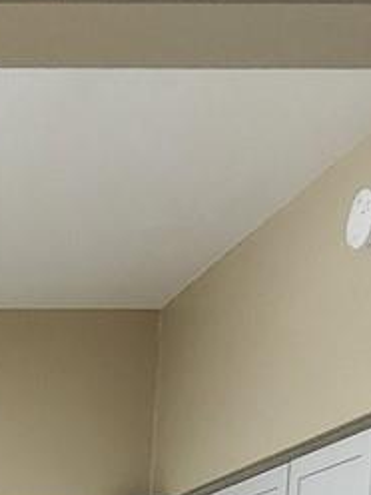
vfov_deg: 18.4
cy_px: 884
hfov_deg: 15.3
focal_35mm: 84
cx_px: -285
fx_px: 1200
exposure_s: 1/60
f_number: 2.2
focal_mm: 2.2
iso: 250
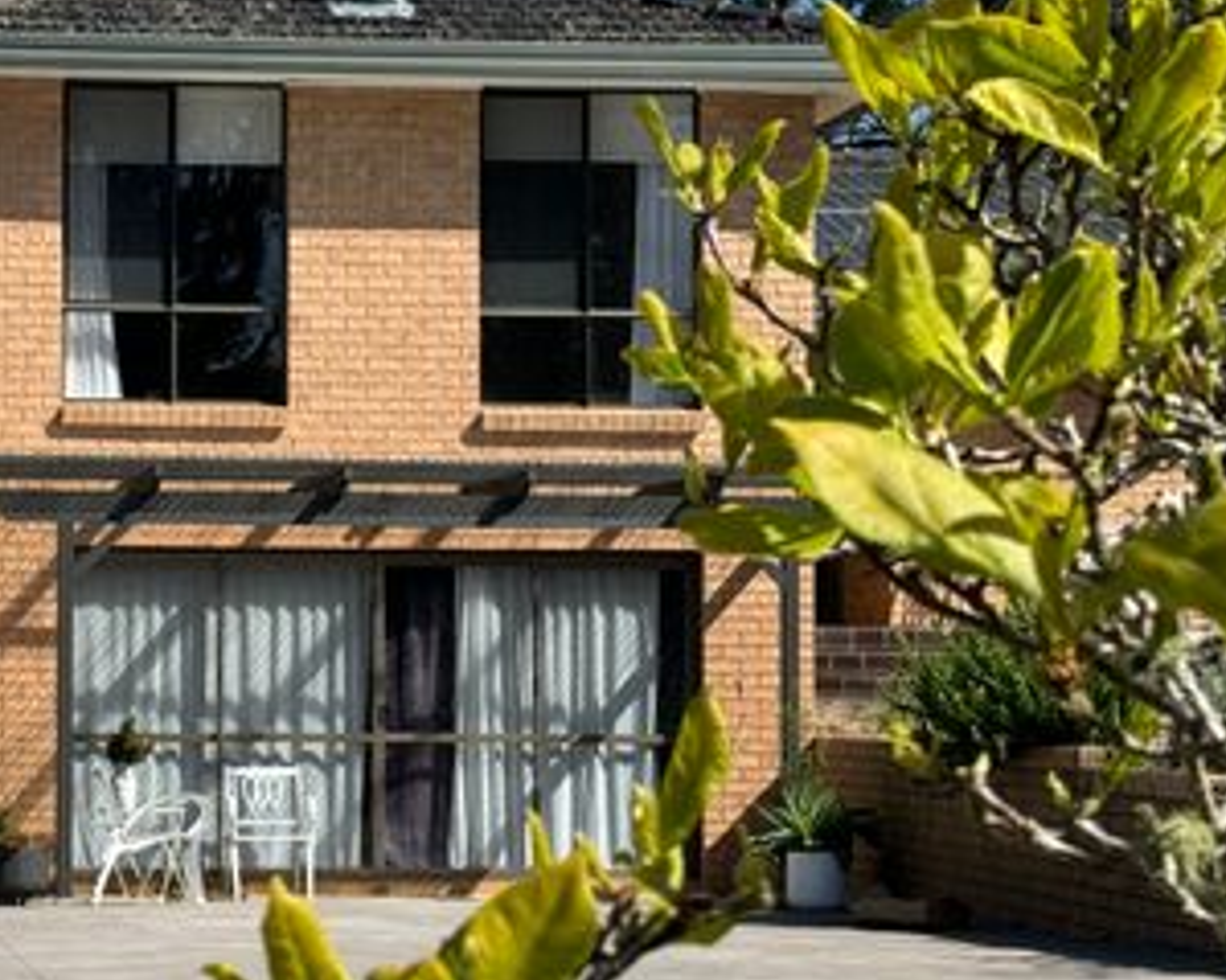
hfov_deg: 19.9
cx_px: 74
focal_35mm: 94
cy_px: 574
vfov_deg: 16.3
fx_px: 3410
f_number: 1.78
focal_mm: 6.76
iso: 64
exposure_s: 1/3425
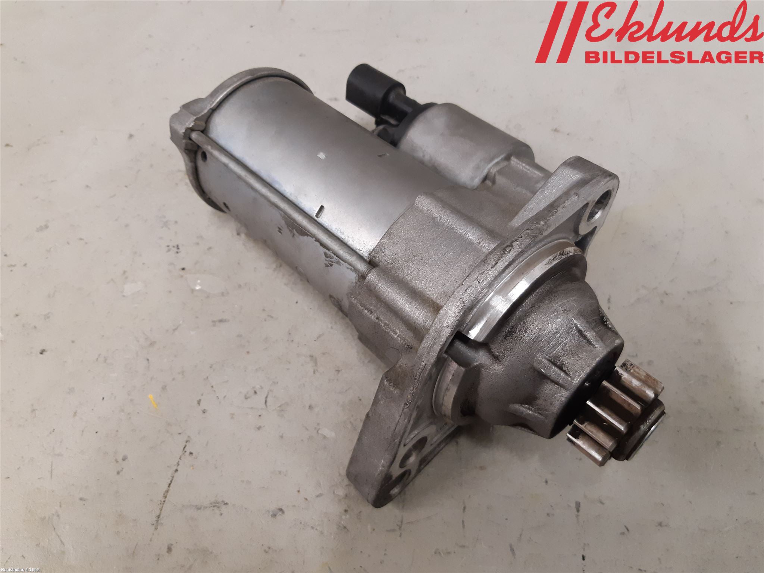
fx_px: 574
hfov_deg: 67.3
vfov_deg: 53.1
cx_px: 382
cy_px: 286
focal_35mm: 26
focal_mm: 3.93
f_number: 1.7
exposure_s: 1/50
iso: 200
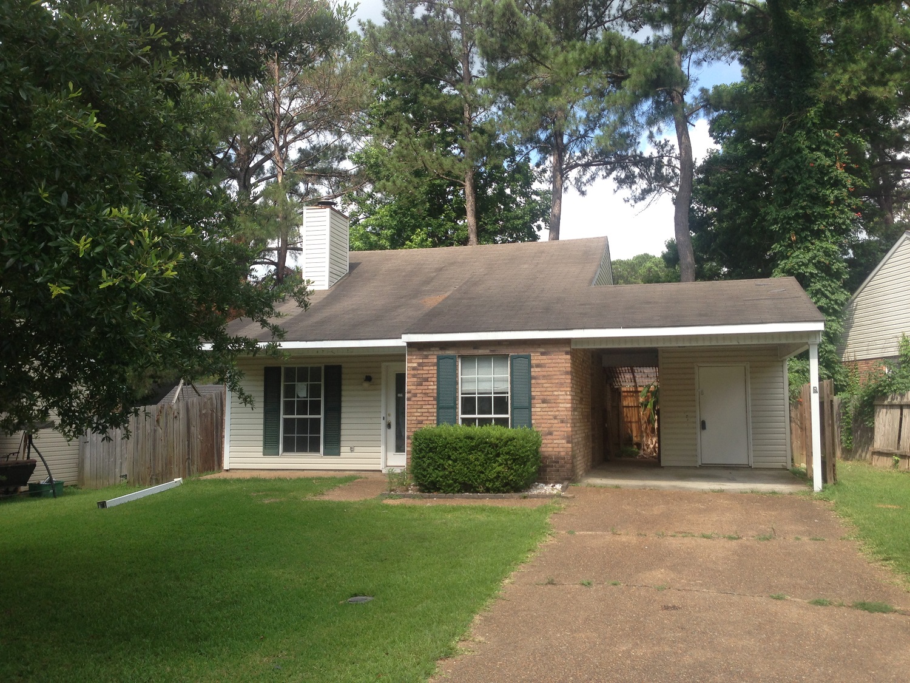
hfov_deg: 55.4
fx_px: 868
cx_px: 455
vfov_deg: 42.9
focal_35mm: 33
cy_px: 342
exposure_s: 1/638
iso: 50
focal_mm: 4.13
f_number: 2.4
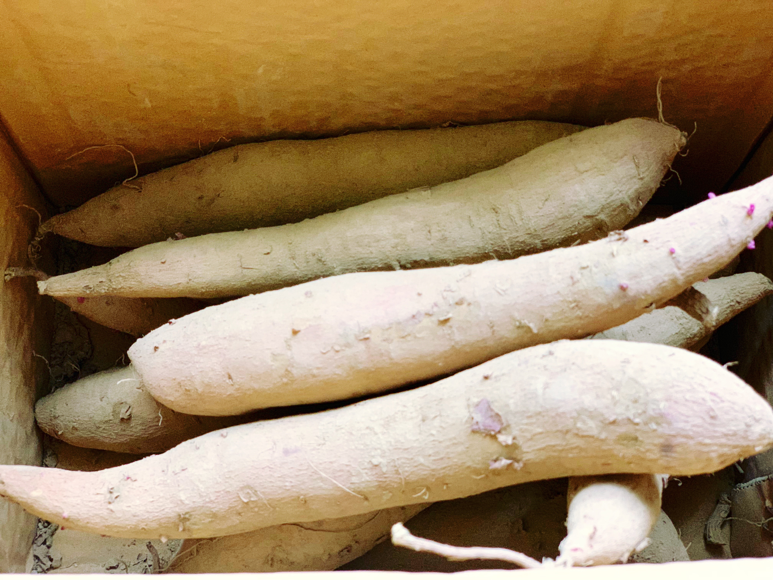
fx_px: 1161
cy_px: 290
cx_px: 386
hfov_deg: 36.8
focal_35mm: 52
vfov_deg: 28.0
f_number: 2.4
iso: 250
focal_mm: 6
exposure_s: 1/60
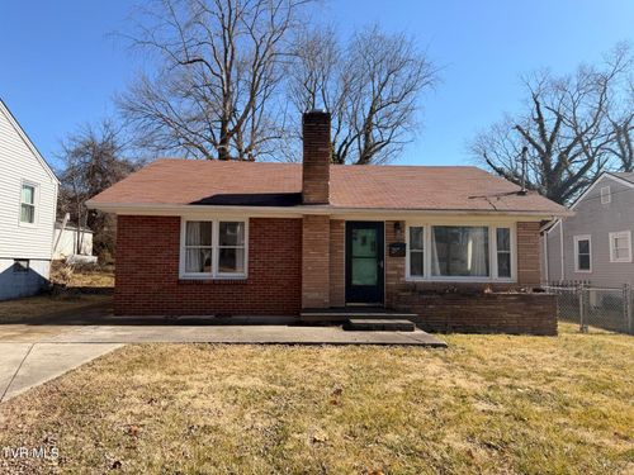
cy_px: 238
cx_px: 317
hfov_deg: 71.6
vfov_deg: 56.8
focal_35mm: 24
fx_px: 440
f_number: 1.78
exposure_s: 1/3021
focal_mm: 6.76
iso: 80
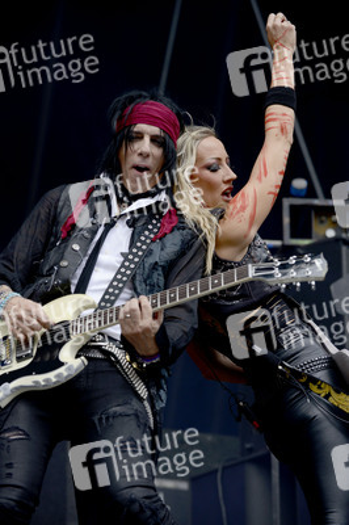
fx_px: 1821
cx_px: 174
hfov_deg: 10.9
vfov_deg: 16.4
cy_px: 262
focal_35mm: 125
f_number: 5
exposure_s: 1/800
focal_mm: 125
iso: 320
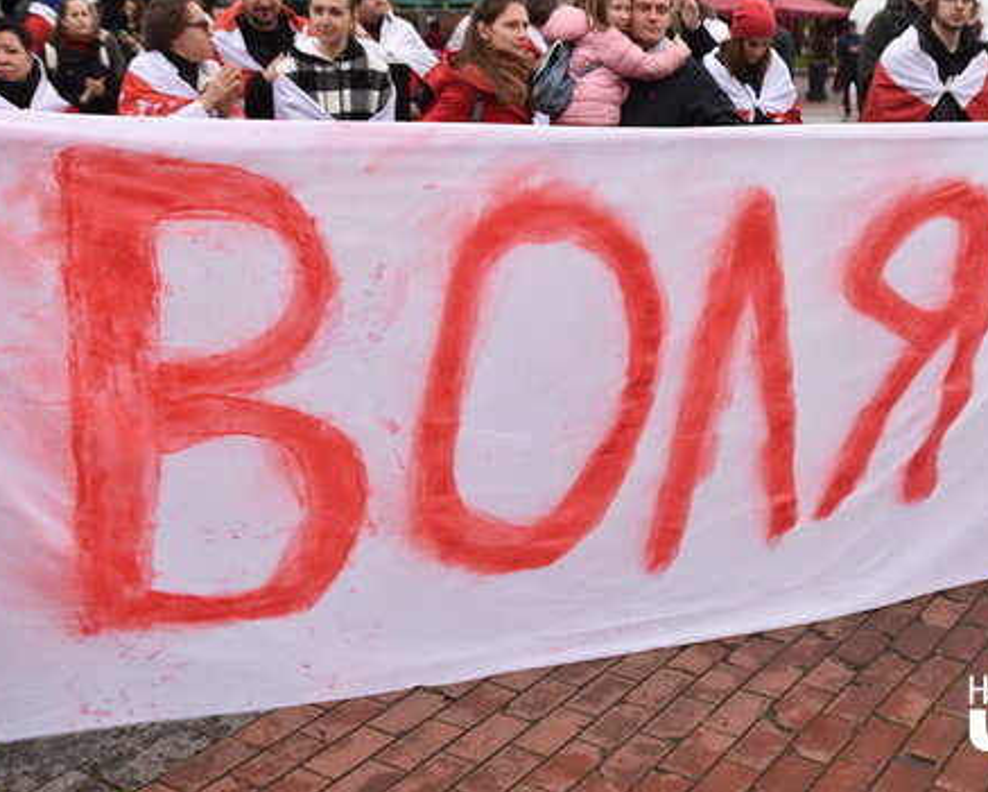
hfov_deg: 43.2
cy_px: 395
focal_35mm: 43
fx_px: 1245
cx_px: 567
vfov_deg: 35.3
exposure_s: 1/1000
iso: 400
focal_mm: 25
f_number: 4
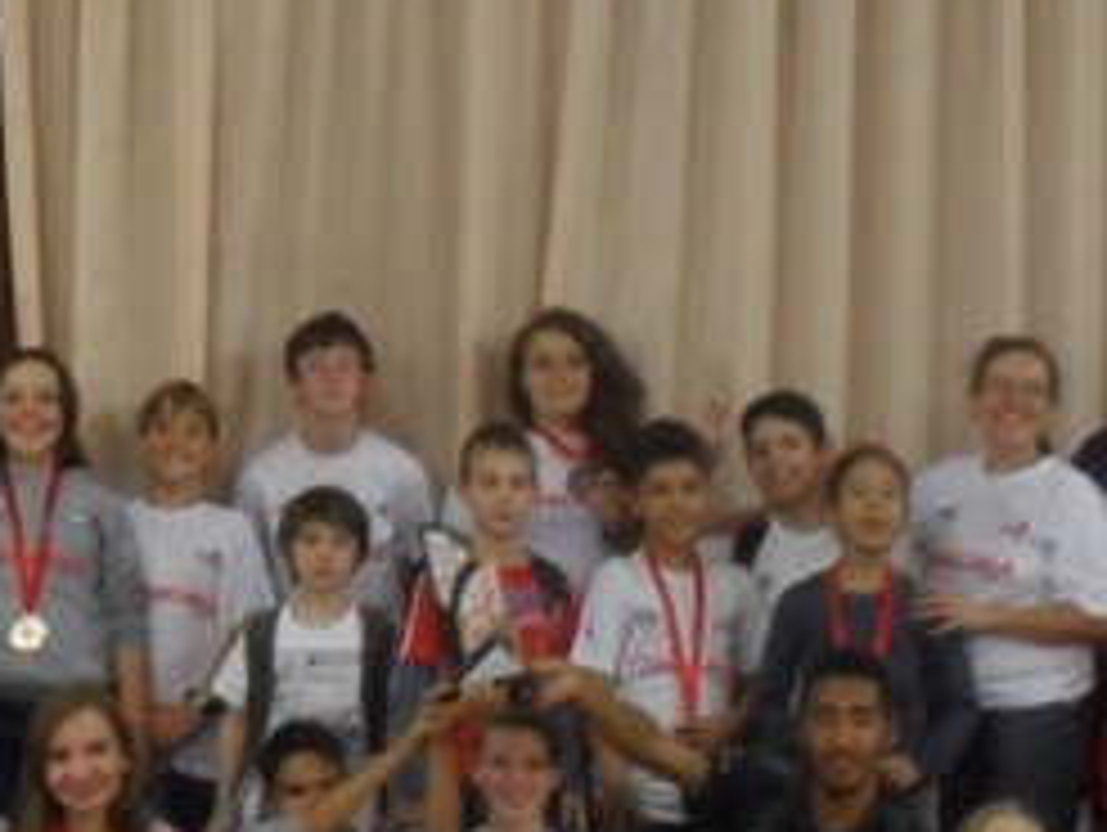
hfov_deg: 21.3
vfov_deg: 16.1
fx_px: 2913
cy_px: 702
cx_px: 243
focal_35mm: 91
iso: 400
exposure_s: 1/10
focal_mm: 6.3
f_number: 3.2
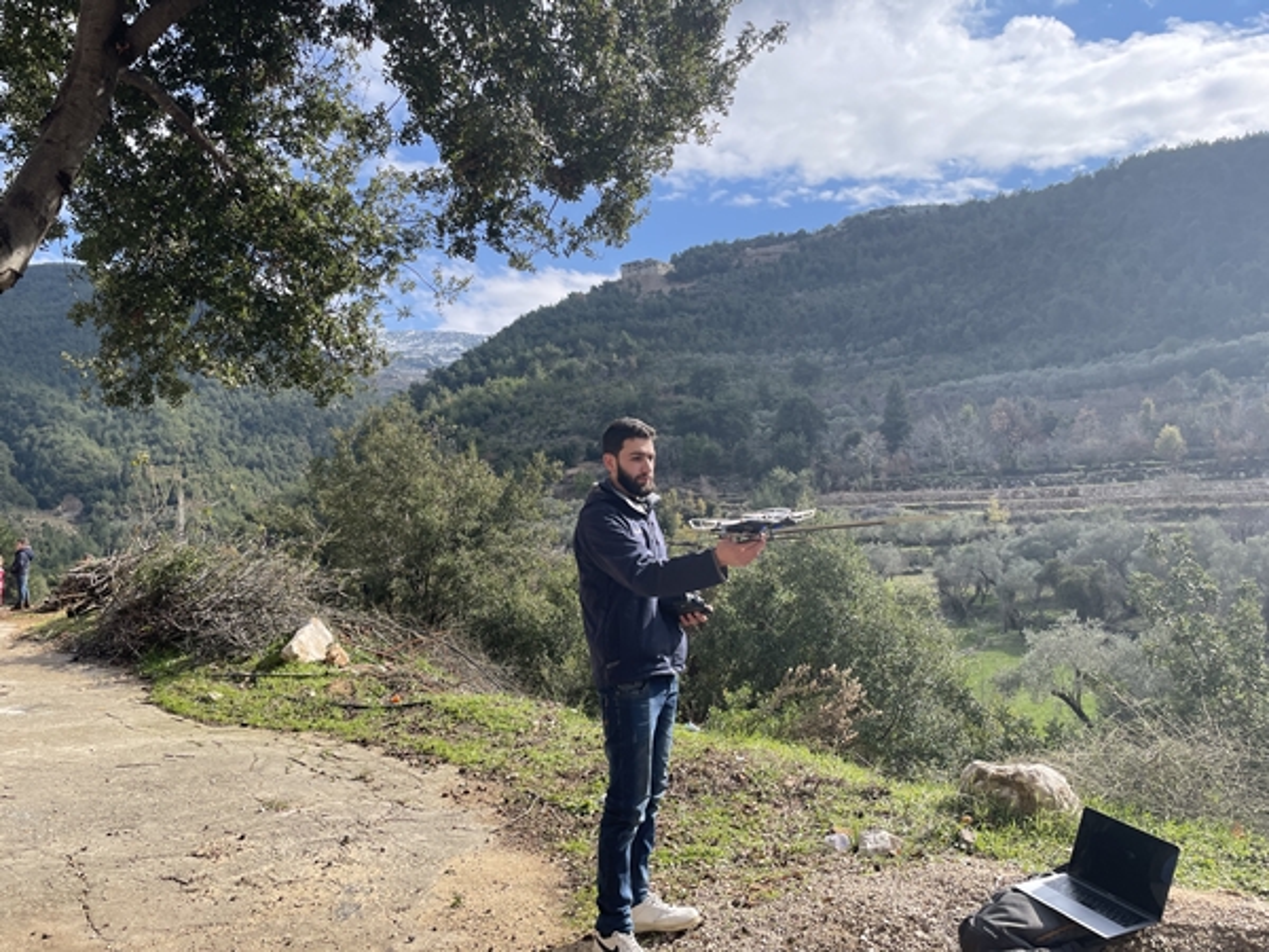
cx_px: 634
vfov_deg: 53.1
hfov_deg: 67.3
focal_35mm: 26
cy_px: 476
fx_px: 953
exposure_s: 1/2398
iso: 32
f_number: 1.6
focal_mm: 4.2
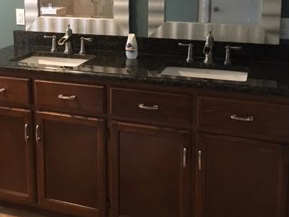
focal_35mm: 47
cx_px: 124
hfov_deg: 40.4
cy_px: 30
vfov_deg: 29.8
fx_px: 392
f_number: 2.2
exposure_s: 1/15
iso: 250
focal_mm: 4.15
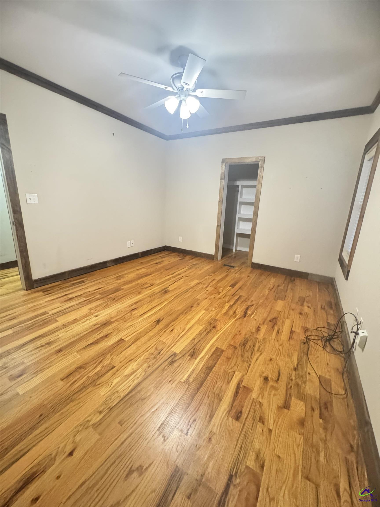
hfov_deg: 85.7
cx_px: 190
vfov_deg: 102.1
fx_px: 205
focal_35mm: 14
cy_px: 254
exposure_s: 1/60
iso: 1250
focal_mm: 2.22
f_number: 2.2
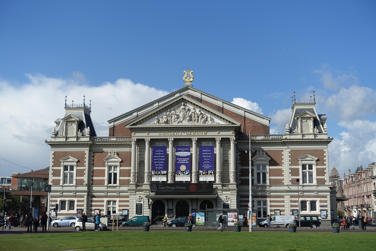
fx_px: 522
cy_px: 126
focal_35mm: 50
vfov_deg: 27.0
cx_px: 188
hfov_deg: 39.6
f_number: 4
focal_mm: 18.51
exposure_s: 1/200
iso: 125
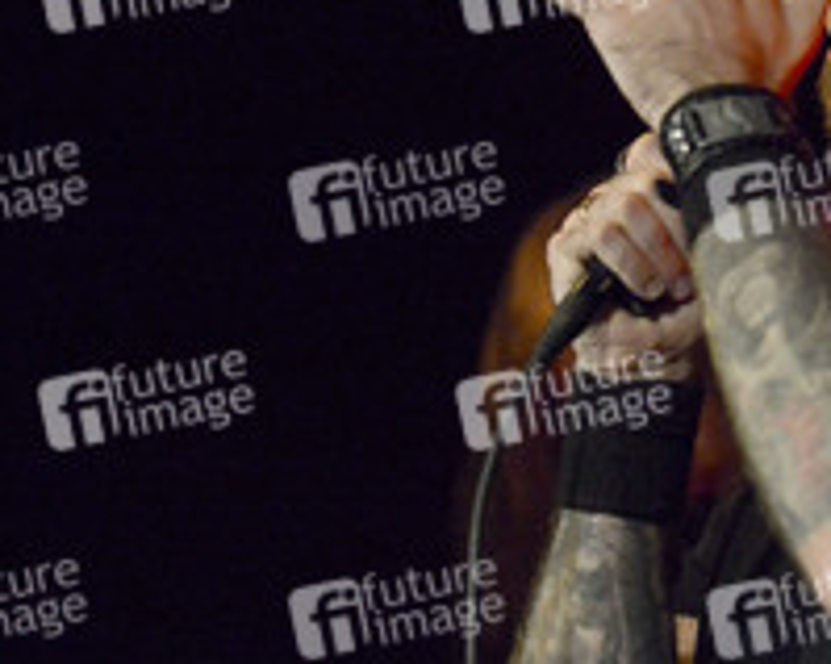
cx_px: 871
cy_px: 297
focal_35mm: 174
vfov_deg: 8.9
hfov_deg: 11.0
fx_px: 4277
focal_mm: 82
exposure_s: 1/250
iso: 6400
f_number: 2.8
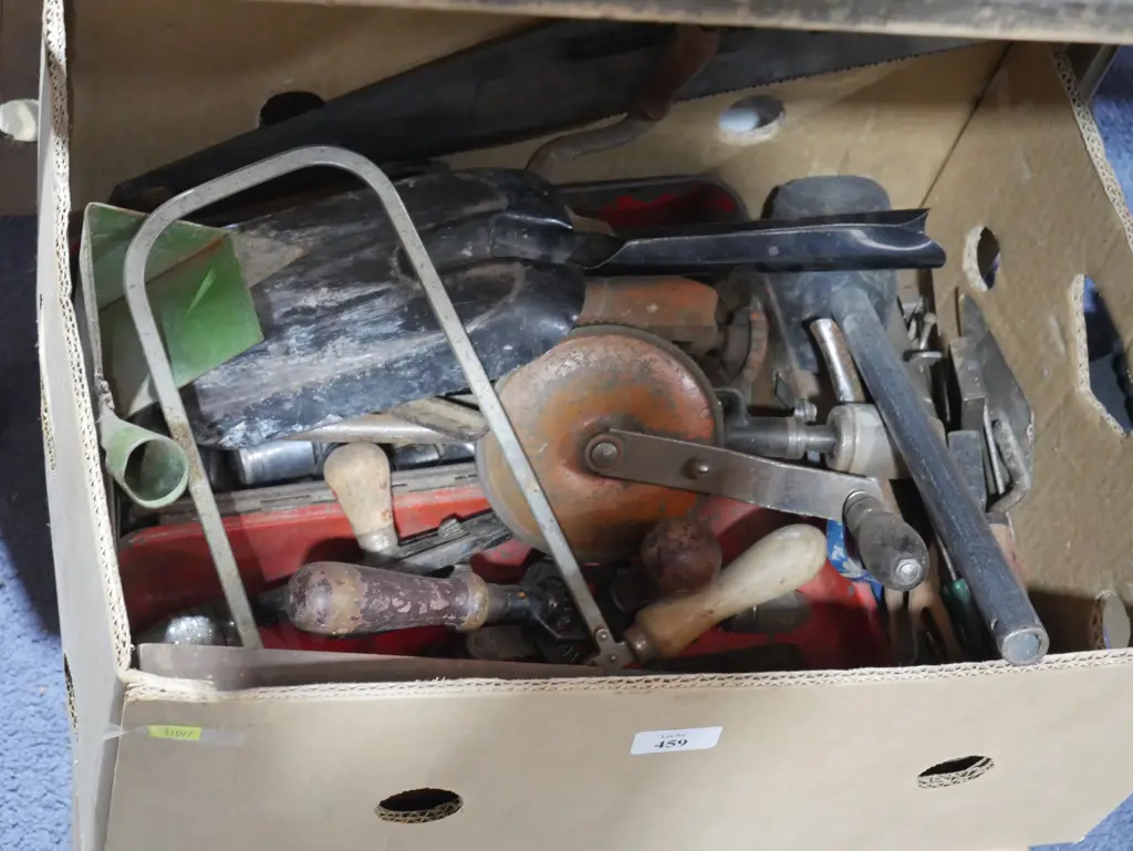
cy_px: 426
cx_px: 566
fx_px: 2227
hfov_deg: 28.5
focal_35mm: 68
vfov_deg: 21.6
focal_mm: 34
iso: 3200
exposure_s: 1/50
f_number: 5.4
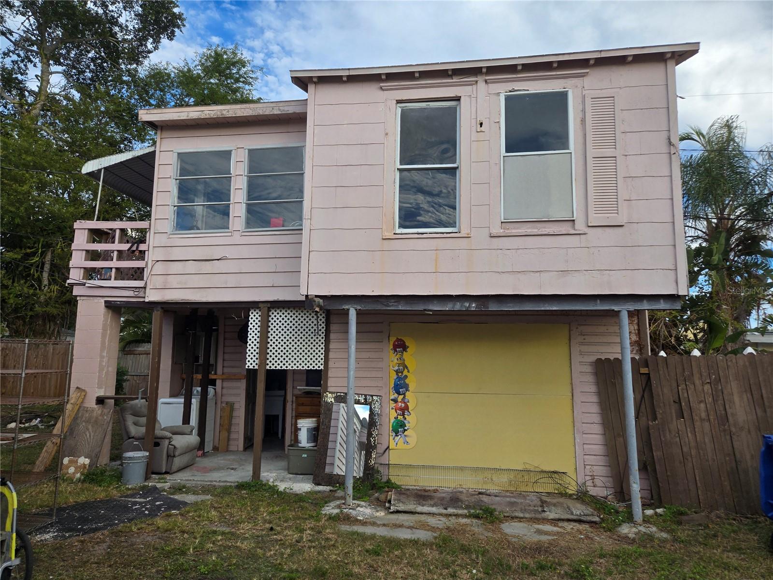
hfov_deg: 73.9
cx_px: 386
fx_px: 514
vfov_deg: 58.9
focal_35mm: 23
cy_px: 290
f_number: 1.8
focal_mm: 5.4
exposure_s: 1/854
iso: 25
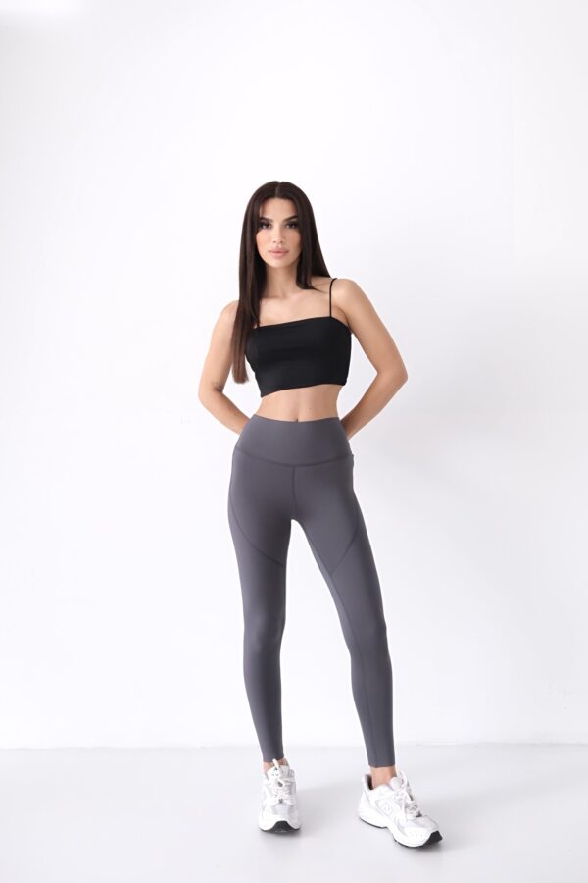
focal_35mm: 32
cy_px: 442
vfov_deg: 58.7
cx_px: 294
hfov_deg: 41.1
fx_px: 784
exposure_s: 1/60
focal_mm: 21.2
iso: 2500
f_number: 5.6
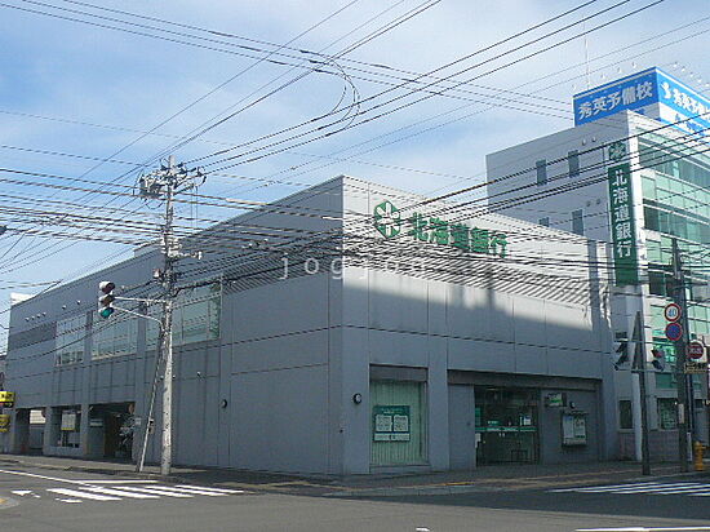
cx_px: 355
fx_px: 800
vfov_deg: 36.8
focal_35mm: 39
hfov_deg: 47.9
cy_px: 266
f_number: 8
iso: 100
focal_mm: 4.6
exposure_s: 1/250
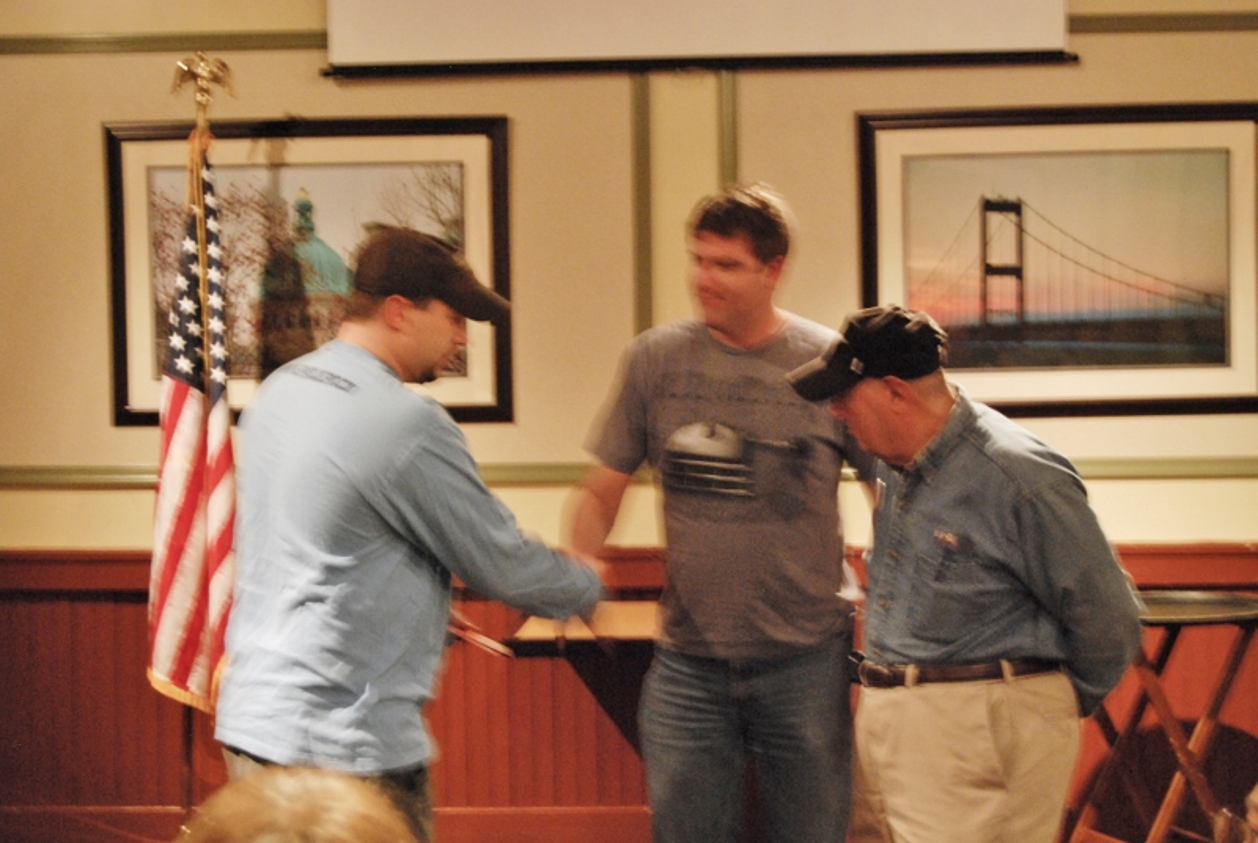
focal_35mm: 69
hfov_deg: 29.2
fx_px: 2415
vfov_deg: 19.8
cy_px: 422
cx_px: 629
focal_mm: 46
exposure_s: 1/10
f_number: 5.3
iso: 1600
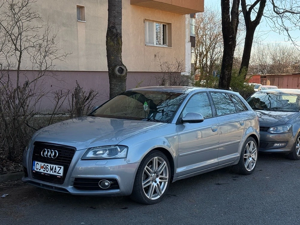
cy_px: 112
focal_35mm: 48
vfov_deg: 30.3
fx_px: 416
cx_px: 150
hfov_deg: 39.7
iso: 64
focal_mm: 6.76
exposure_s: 1/846
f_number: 1.78
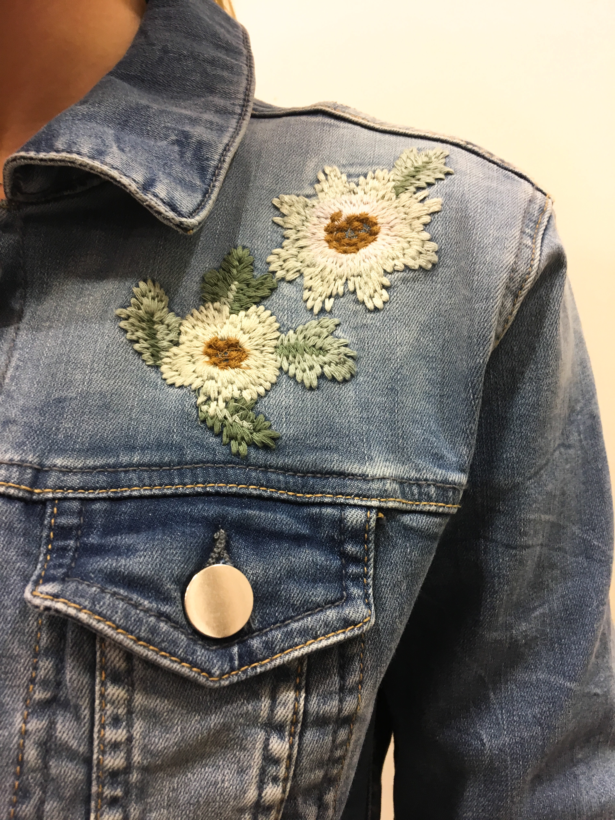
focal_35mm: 29
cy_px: 410
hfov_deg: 48.2
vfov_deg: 61.7
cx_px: 308
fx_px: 687
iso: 100
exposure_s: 1/33
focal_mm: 4.15
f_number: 2.2
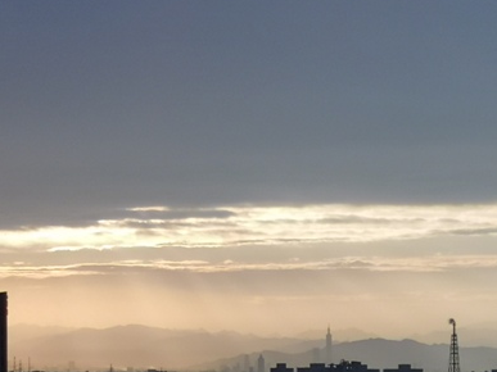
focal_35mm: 153
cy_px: 335
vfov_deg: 9.6
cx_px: 408
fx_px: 2196
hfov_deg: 12.8
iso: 50
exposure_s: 1/241
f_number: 1.8
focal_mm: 3.95
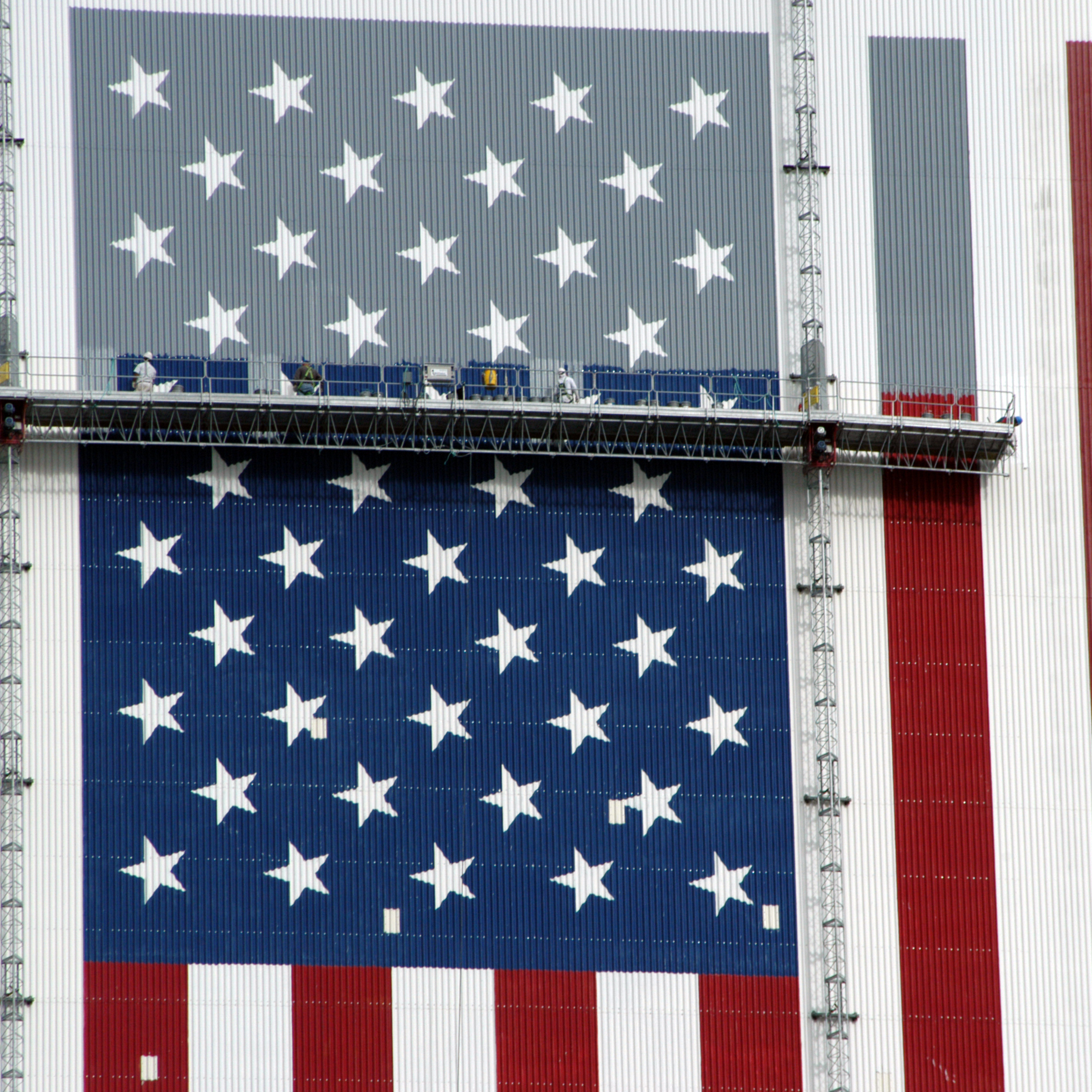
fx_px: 14490
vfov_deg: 4.3
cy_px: 531
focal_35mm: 406
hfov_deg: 4.3
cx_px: 599
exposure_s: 1/640
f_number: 9
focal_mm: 200
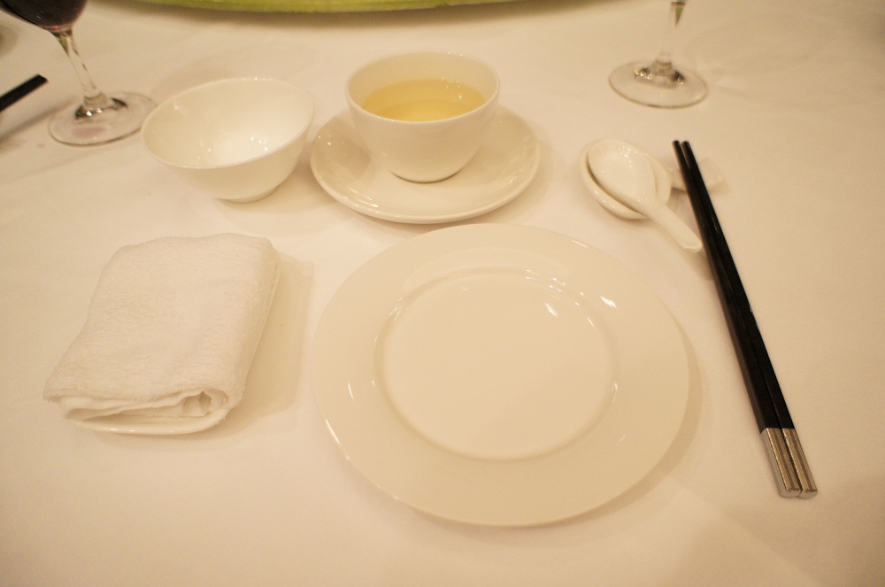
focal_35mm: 24
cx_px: 442
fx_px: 589
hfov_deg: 73.8
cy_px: 294
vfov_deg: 53.0
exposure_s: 1/60
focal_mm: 16
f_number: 3.2
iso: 1600
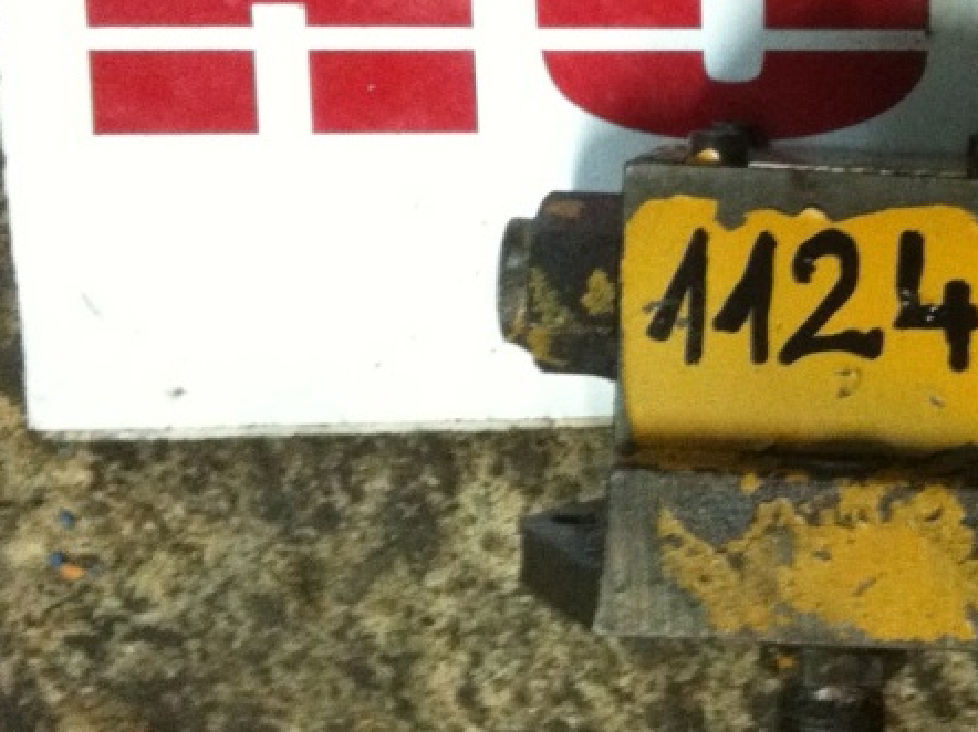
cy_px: 180
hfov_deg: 23.4
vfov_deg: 18.1
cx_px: 909
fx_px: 2287
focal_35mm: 81
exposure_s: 1/15
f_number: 2.8
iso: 640
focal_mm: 3.85
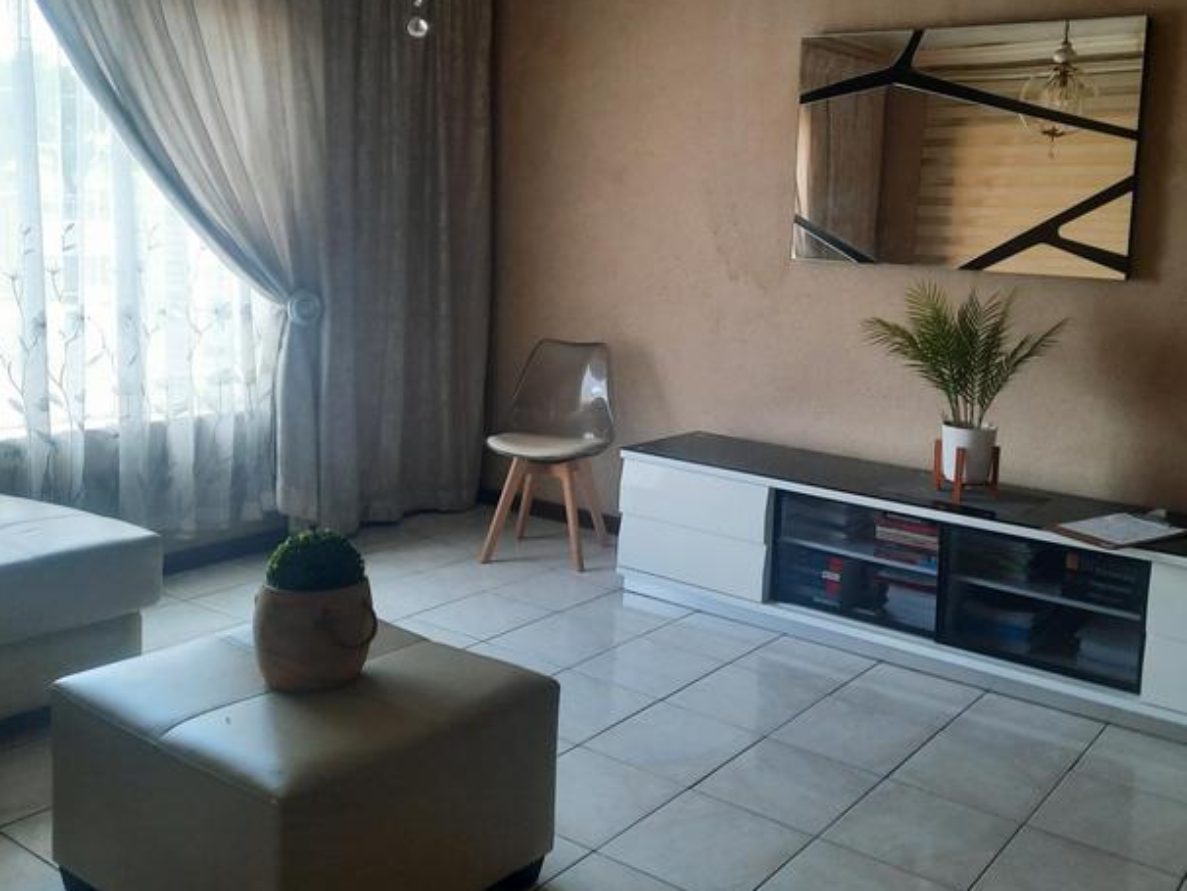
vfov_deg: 42.8
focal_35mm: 33
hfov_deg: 54.9
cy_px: 356
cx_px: 717
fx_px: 1132
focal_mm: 4.6
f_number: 2
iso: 160
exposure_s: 1/60
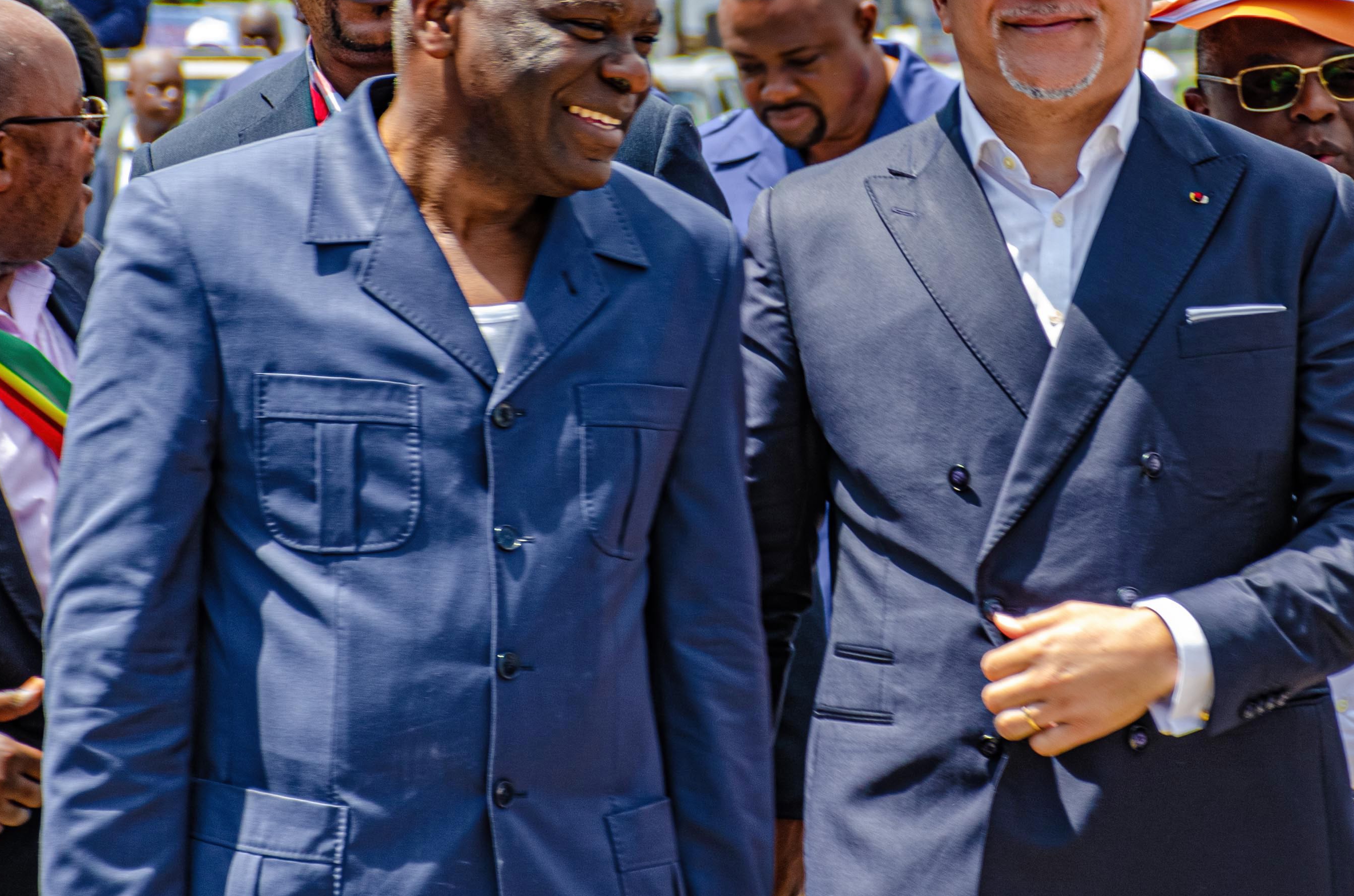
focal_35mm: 206
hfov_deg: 10.0
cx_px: 906
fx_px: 7729
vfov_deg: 6.6
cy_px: 158
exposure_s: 1/160
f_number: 5
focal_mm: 75
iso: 100
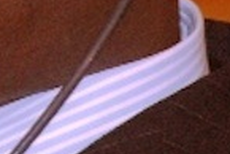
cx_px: -195
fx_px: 9247
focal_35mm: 1446
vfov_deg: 1.0
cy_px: -125
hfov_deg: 1.4
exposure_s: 1/60
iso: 1600
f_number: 5.6
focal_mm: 200
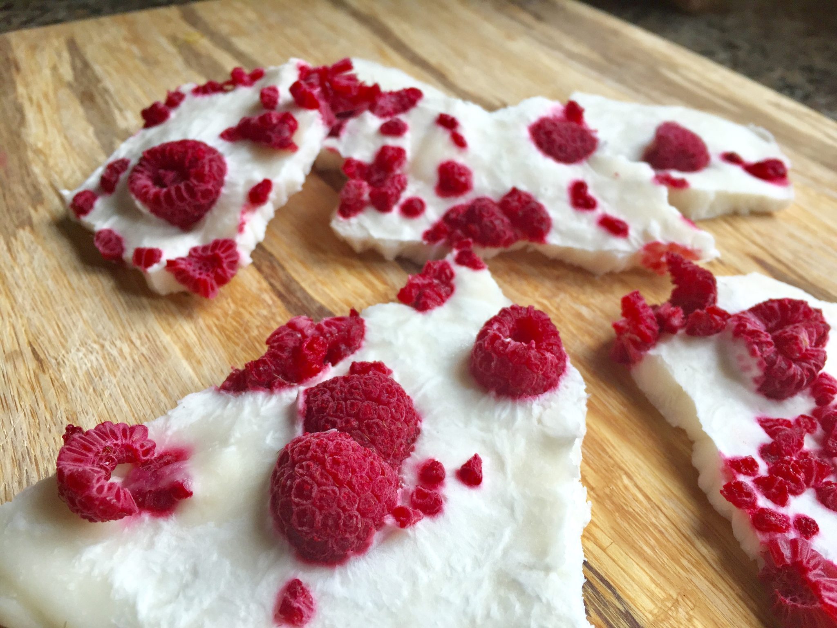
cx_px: 418
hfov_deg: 61.7
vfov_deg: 48.2
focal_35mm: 29
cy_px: 314
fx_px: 701
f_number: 2.2
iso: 50
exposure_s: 1/120
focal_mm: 4.15
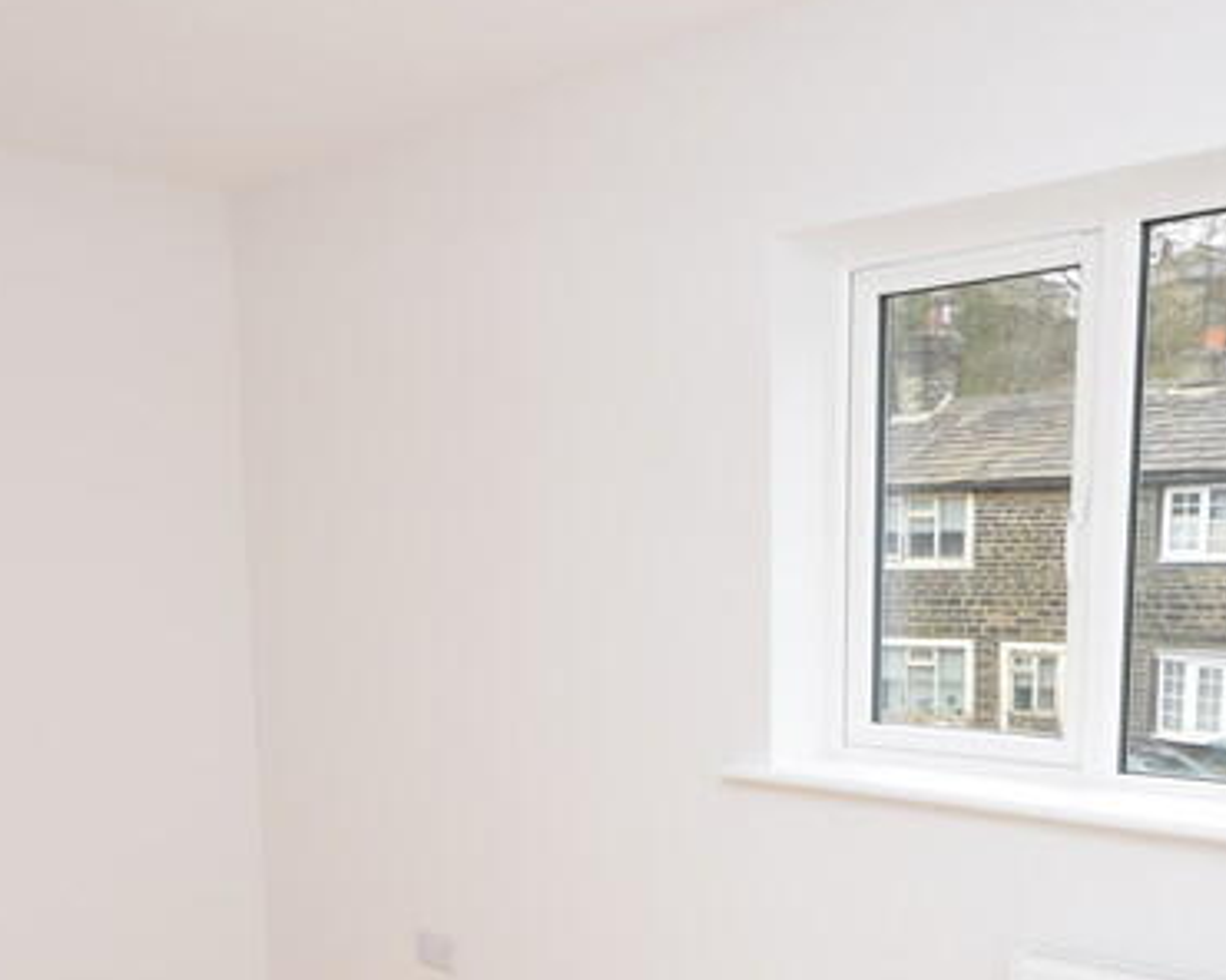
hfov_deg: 46.7
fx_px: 1415
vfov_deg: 36.8
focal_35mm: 39
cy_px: 793
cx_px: 696
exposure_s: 1/125
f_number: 5.6
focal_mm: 10
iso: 250
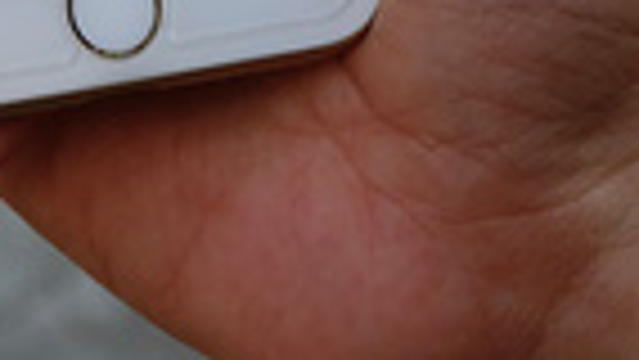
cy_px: -540
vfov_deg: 5.7
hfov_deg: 10.3
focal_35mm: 204
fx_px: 3458
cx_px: -234
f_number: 5.6
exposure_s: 1/280
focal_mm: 28.2
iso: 400
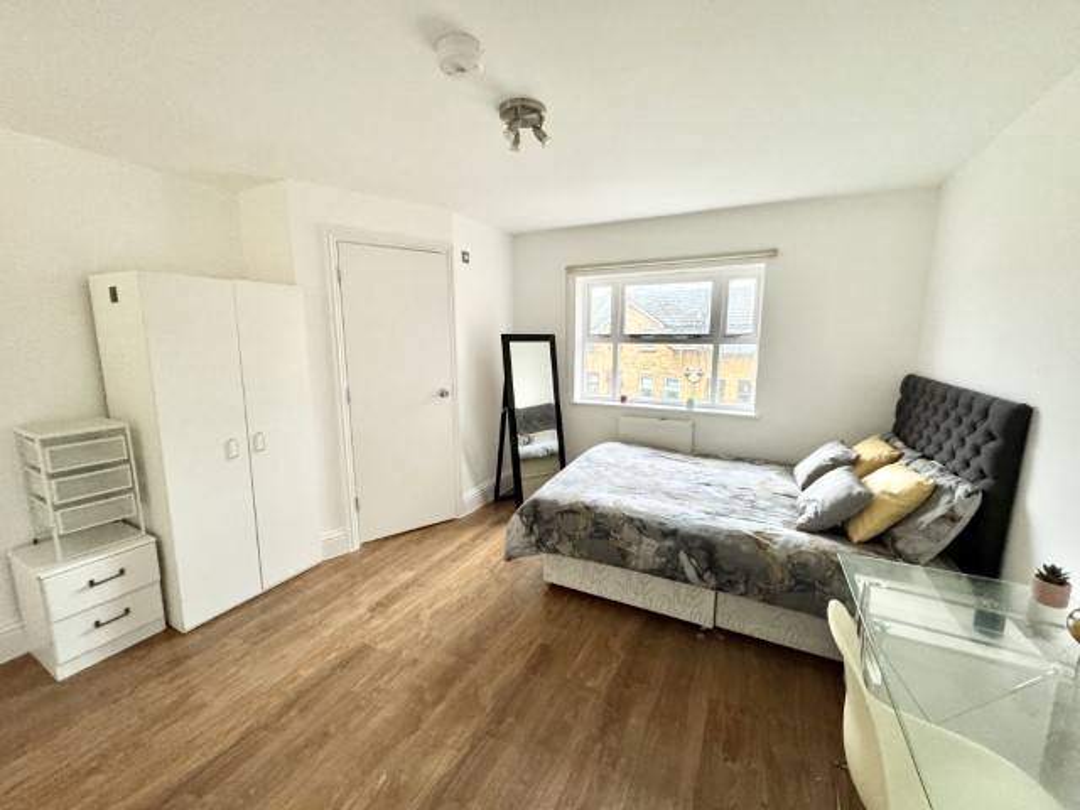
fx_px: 437
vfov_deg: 85.7
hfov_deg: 102.1
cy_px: 405
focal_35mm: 14
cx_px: 540
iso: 500
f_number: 2.2
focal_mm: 2.22
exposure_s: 1/60
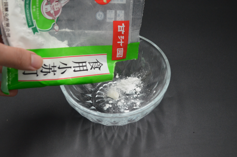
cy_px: 78
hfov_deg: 33.5
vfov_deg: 22.5
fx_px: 394
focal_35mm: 60
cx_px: 118
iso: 1600
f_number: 5.3
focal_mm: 40
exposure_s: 1/500
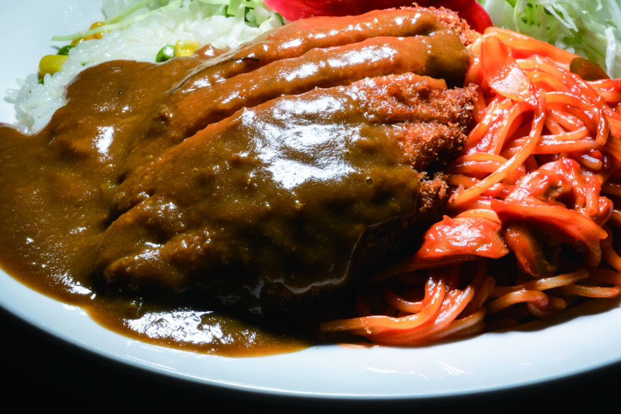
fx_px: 4225
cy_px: 149
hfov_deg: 8.4
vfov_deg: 5.6
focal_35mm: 245
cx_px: 328
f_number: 20
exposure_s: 1/200
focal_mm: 105
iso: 64
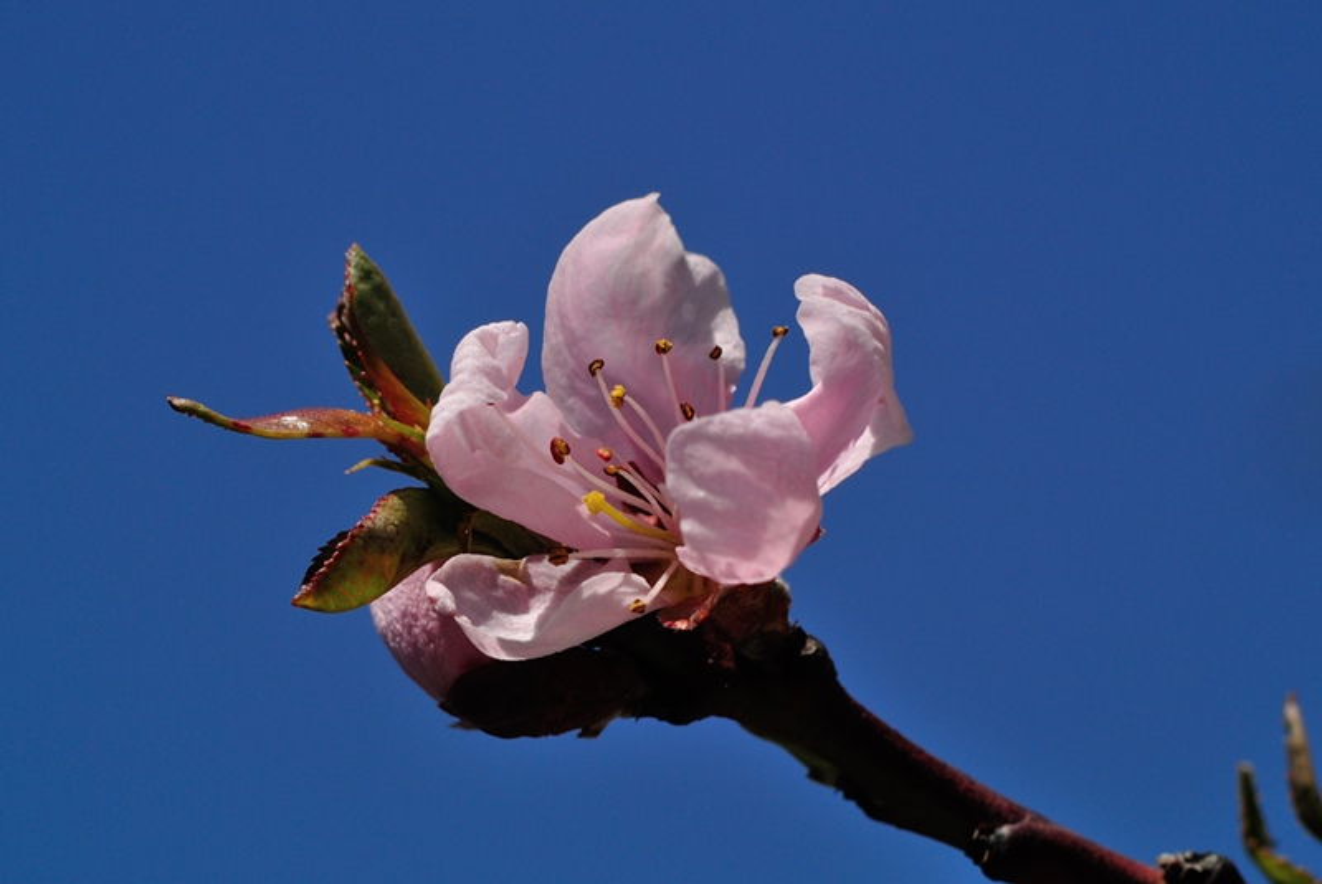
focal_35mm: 229
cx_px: 661
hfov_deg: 9.0
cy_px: 442
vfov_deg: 6.0
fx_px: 8417
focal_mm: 85
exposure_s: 1/400
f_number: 9
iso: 100
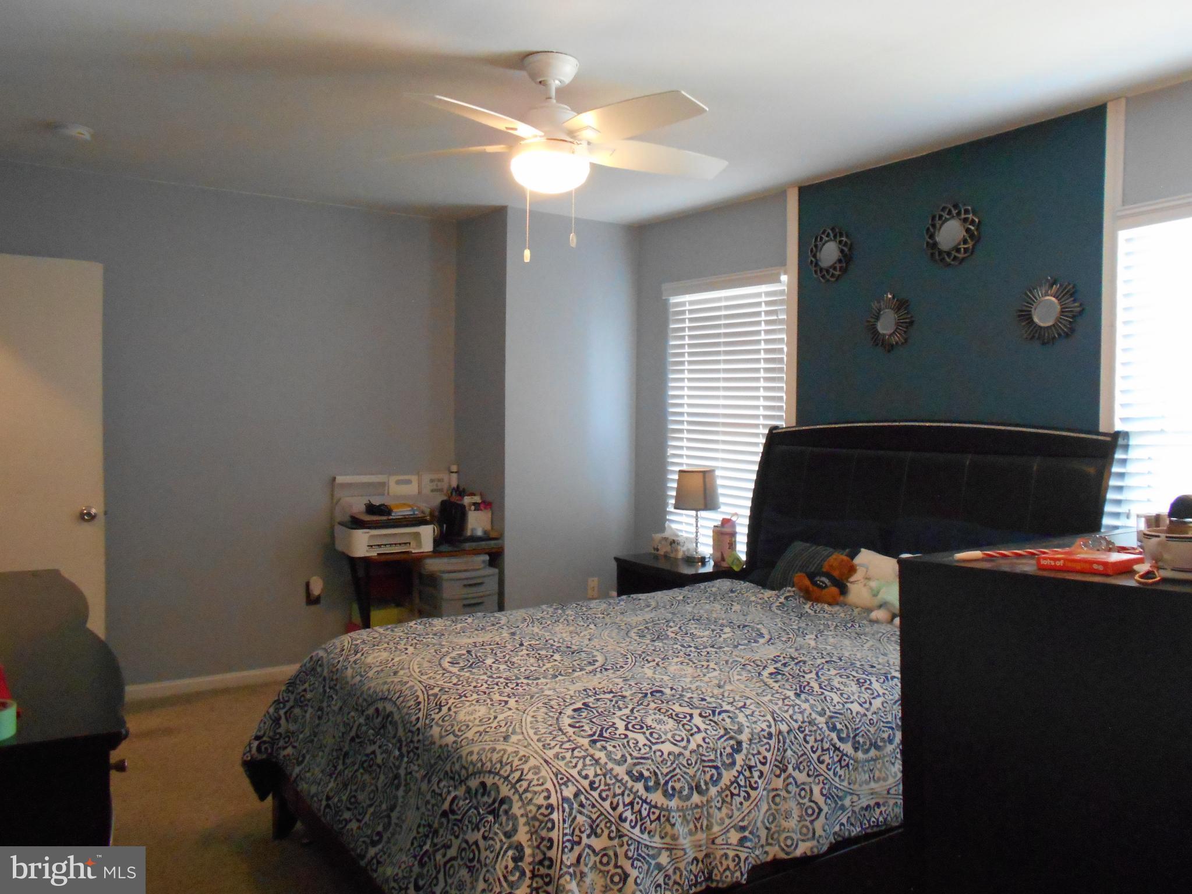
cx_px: 596
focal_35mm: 26
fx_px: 895
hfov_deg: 67.3
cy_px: 447
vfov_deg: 53.1
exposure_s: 1/60
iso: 800
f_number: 3.2
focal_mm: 4.6
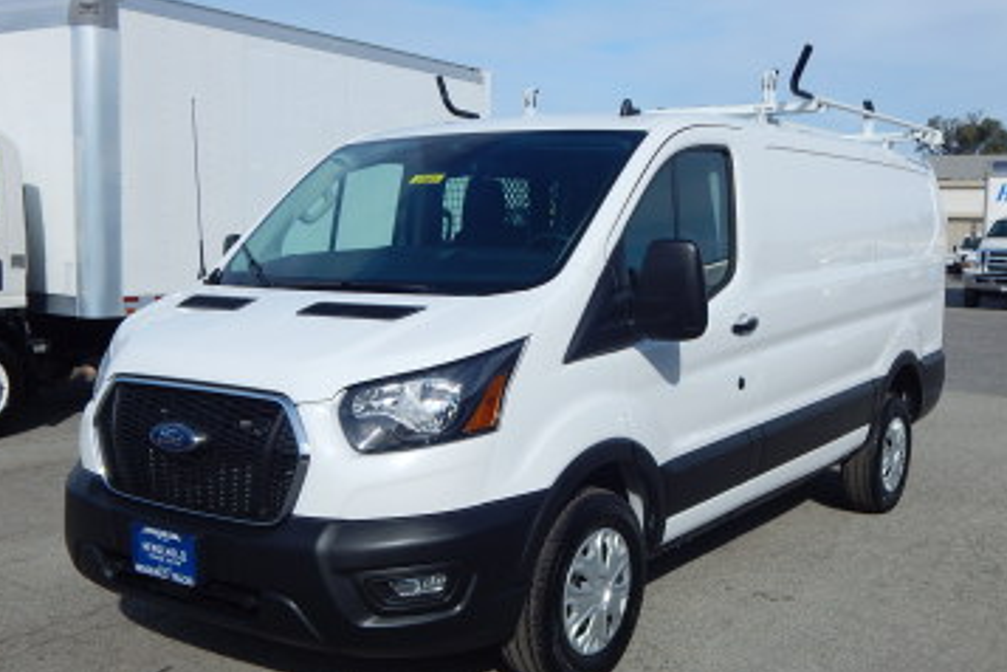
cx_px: 527
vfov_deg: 31.1
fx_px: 1203
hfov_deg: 45.4
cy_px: 402
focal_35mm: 43
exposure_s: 1/800
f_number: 6.9
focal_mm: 6.8
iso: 125
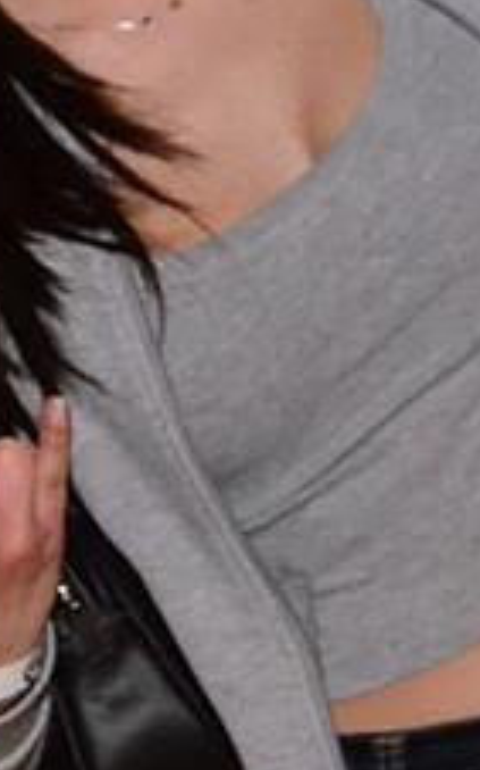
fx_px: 3823
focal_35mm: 182
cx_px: -174
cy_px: 65
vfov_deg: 11.4
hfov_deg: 7.1
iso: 3200
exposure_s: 1/25
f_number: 5.6
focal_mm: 25
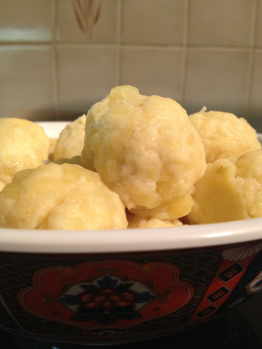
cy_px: 174
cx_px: 131
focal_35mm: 35
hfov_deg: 40.7
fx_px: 353
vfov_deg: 52.6
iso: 250
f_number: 2.4
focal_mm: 4.28
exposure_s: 1/20
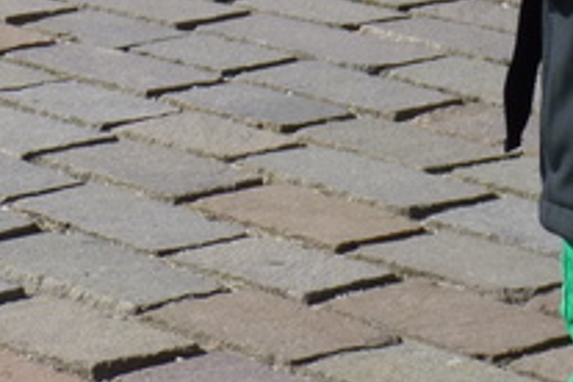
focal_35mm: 209
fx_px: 3326
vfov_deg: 6.5
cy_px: -227
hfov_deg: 9.7
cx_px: -66
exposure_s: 1/640
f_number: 4.1
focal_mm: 9.2
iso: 100
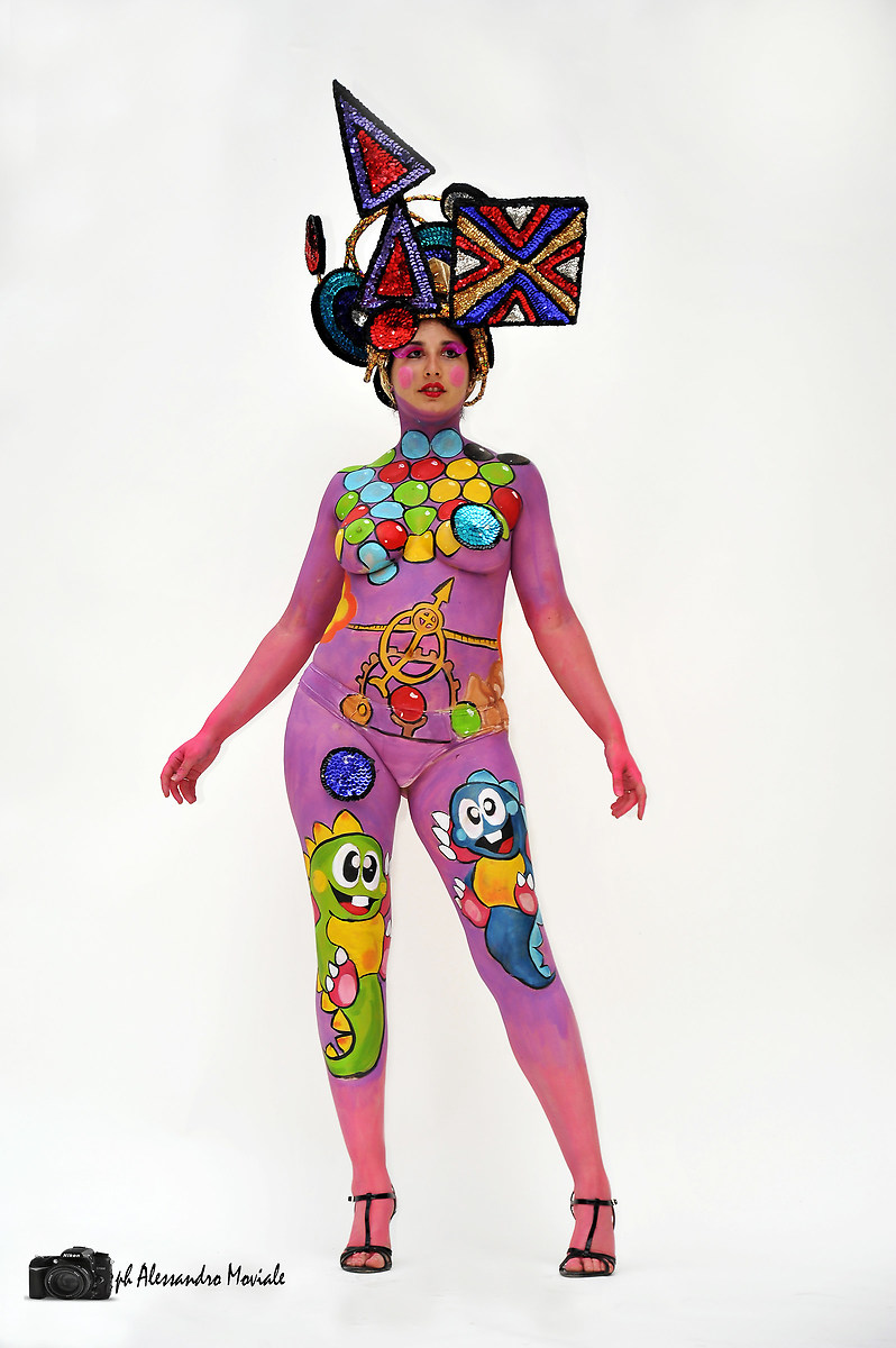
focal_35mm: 80
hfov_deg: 17.0
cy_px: 674
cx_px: 448
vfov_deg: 25.4
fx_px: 2992
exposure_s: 1/80
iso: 400
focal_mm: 80
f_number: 5
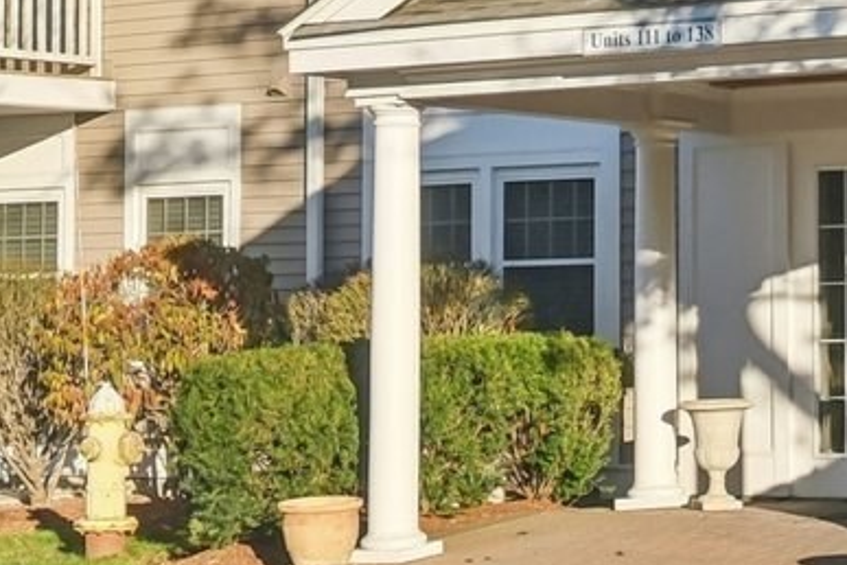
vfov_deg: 11.3
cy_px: -514
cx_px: 762
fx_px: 2611
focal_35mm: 111
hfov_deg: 18.1
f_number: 5.6
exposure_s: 1/600
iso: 320
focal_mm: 13.8
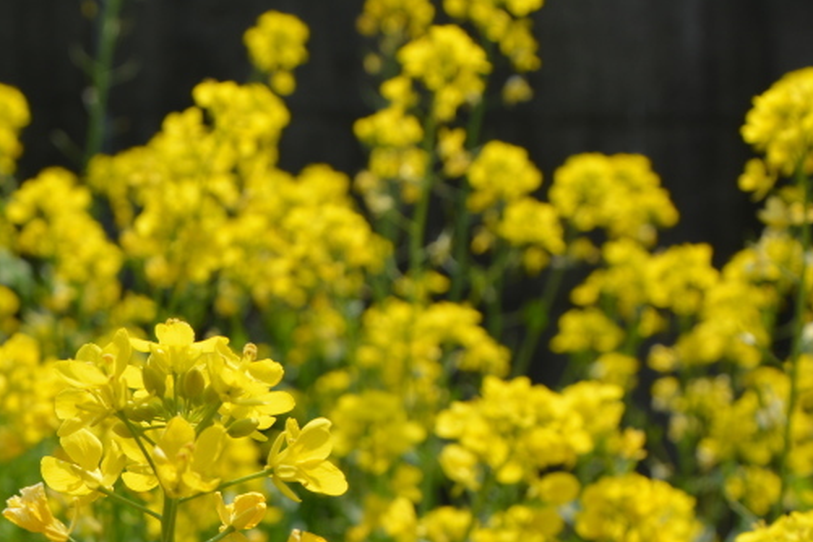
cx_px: 180
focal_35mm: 92
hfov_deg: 21.9
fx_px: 2078
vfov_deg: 14.6
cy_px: 536
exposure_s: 1/250
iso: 100
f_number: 8
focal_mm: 30
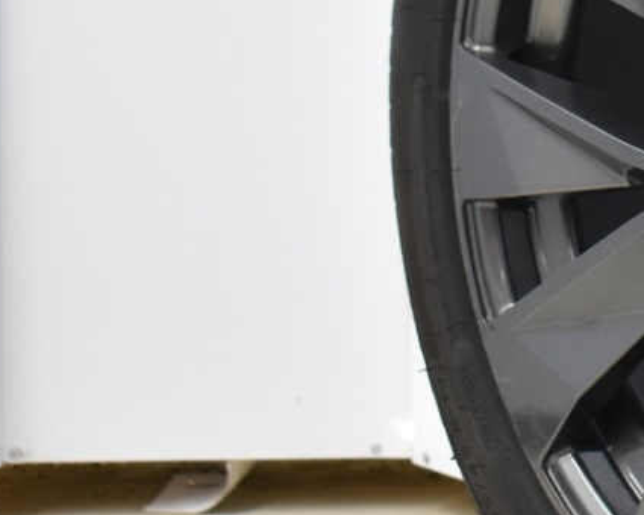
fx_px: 2760
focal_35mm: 145
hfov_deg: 12.5
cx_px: 1035
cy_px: 200
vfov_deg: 10.7
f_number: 4
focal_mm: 27
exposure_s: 1/60
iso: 1400
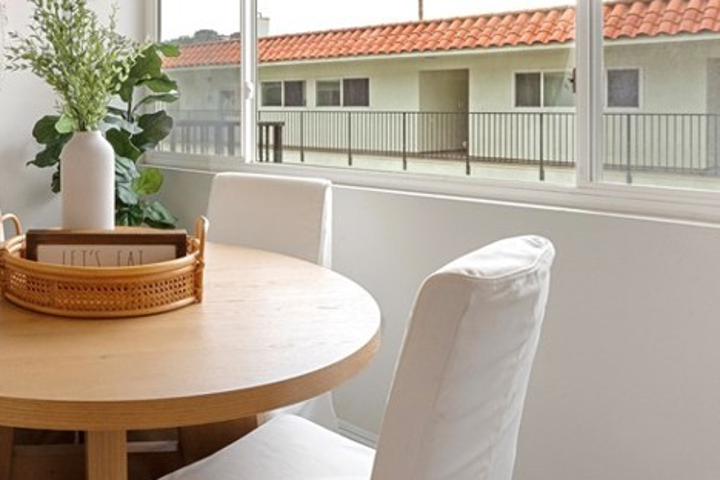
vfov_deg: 36.6
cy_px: 101
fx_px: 700
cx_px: 83
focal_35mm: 35
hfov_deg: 49.1
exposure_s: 1/30
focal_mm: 16
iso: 4000
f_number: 20
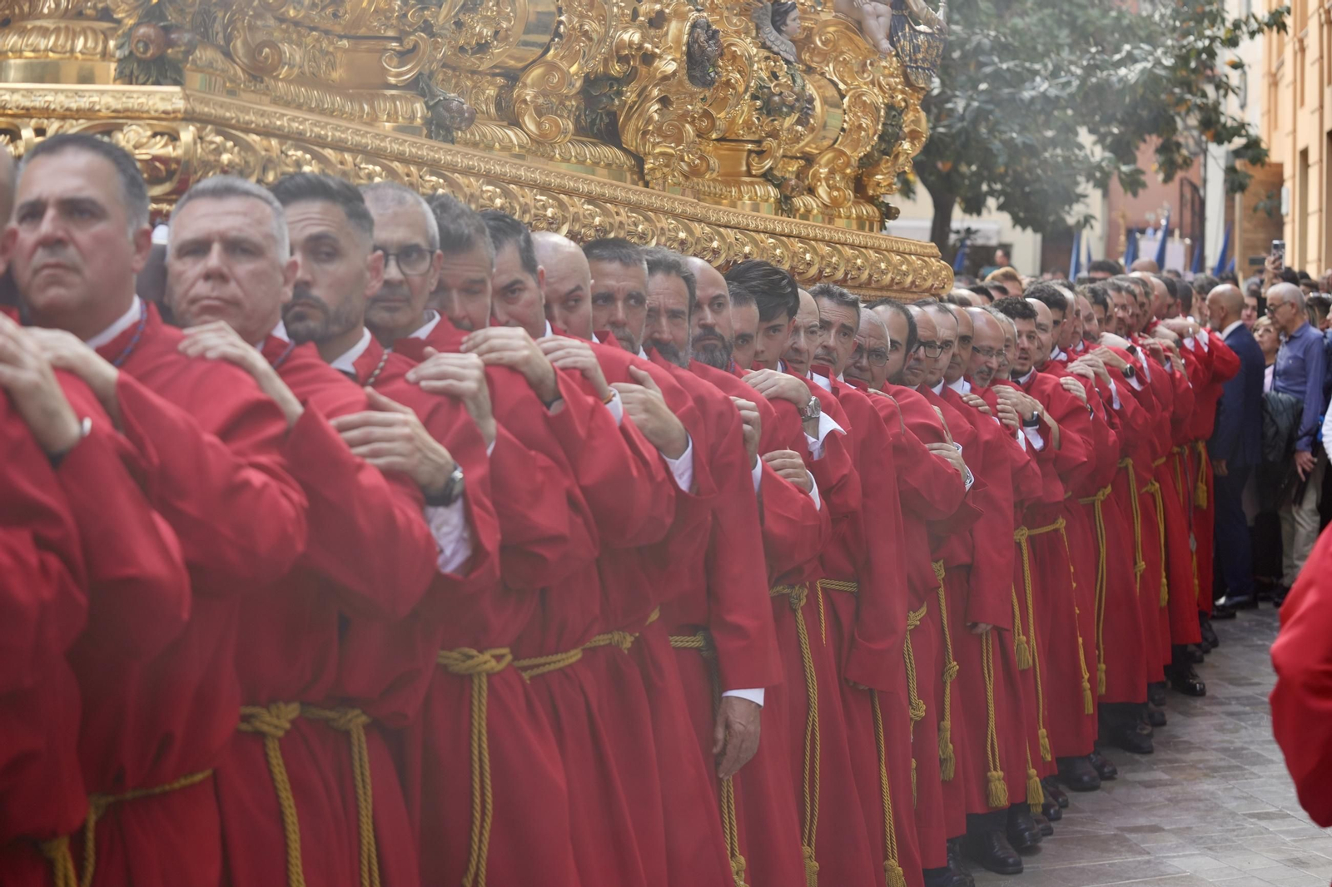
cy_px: 444
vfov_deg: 19.4
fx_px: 2589
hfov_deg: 28.8
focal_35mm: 70
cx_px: 666
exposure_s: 1/200
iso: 200
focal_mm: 70
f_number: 4
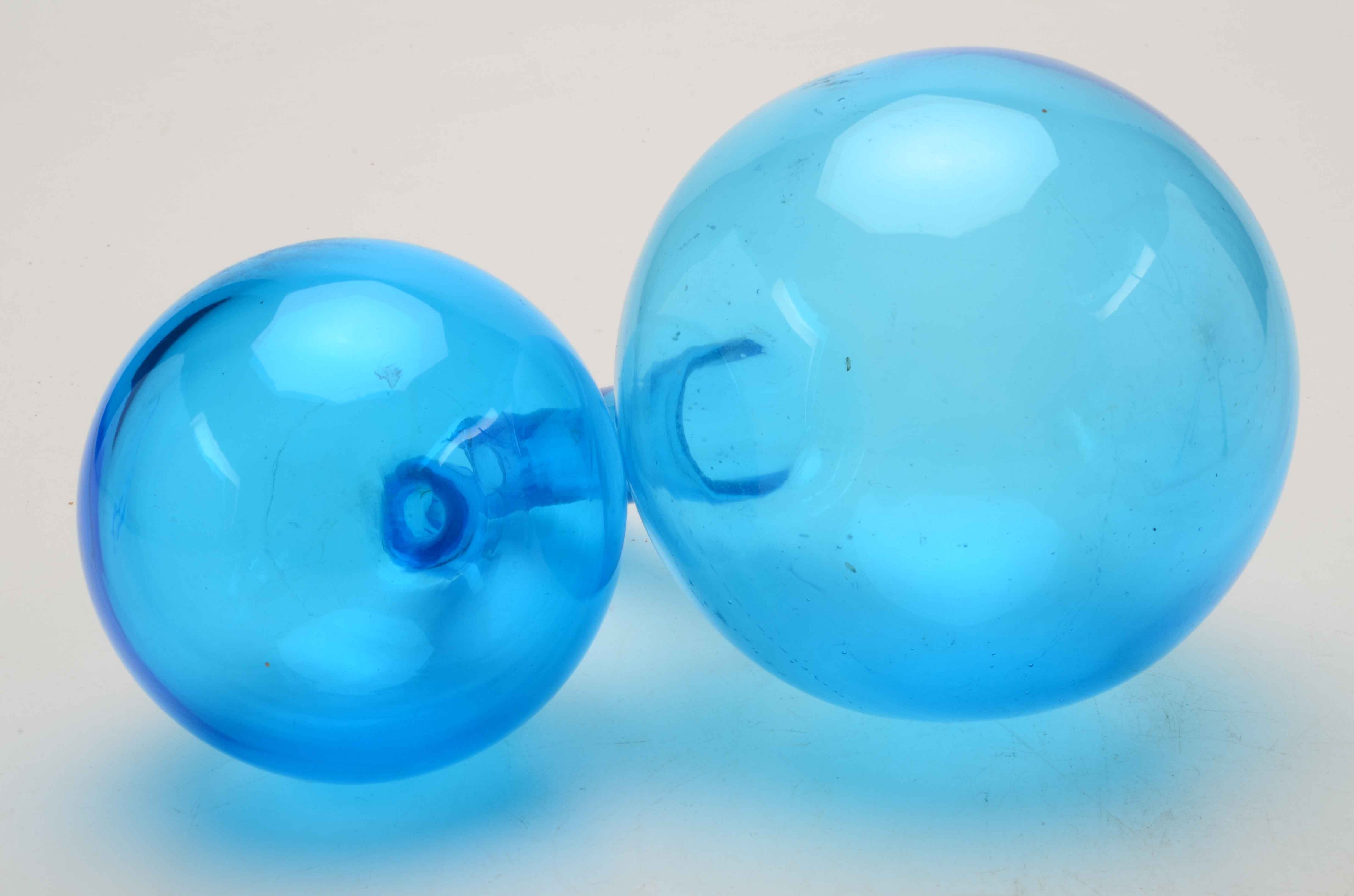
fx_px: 2365
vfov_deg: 21.5
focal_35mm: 63
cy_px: 448
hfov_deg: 32.0
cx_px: 677
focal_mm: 42
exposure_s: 1/160
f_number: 32
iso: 100
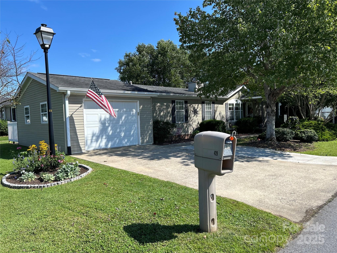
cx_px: 168
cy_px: 126
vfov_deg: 53.1
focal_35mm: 26
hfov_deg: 67.3
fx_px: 253
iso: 50
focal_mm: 5.7
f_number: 1.5
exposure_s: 1/3165
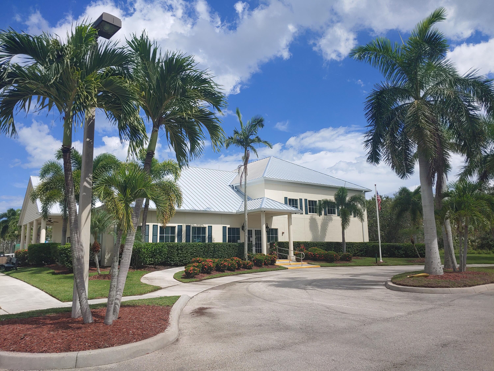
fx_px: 357
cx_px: 247
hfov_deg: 69.4
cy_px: 186
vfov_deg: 54.9
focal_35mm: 25
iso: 50
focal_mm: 4.23
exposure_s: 1/4000
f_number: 1.5
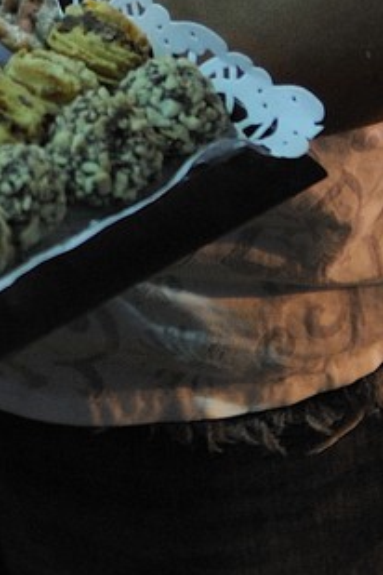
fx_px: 5122
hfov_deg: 4.3
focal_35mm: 321
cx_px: -201
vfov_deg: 6.2
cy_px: -689
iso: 800
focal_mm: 62
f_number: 2.8
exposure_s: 1/160
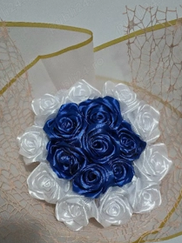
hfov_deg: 42.9
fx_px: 232
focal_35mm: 33
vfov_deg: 54.5
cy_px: 157
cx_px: 93
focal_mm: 6.3
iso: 1600
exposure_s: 1/101
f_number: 1.7
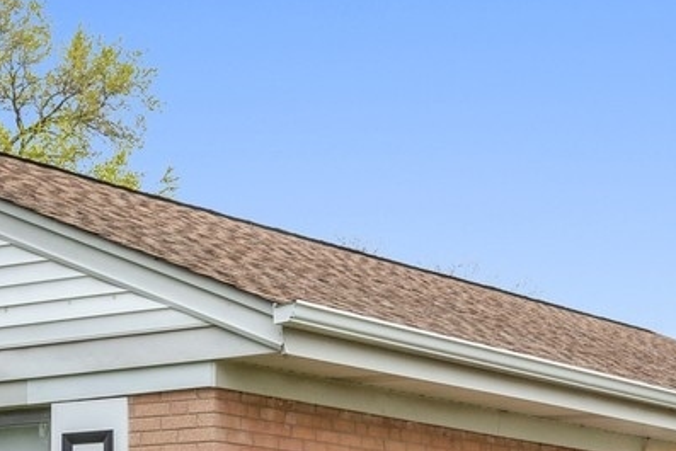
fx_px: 2141
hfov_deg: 17.8
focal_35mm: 114
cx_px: 161
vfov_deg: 11.9
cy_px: 461
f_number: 9
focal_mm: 28
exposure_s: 1/250
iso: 200
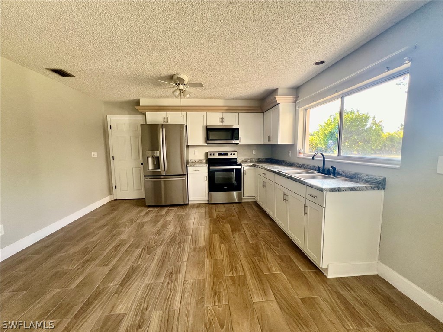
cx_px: 222
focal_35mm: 13
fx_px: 166
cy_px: 166
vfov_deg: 89.9
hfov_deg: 106.2
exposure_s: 1/99
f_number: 1.8
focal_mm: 1.57
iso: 160
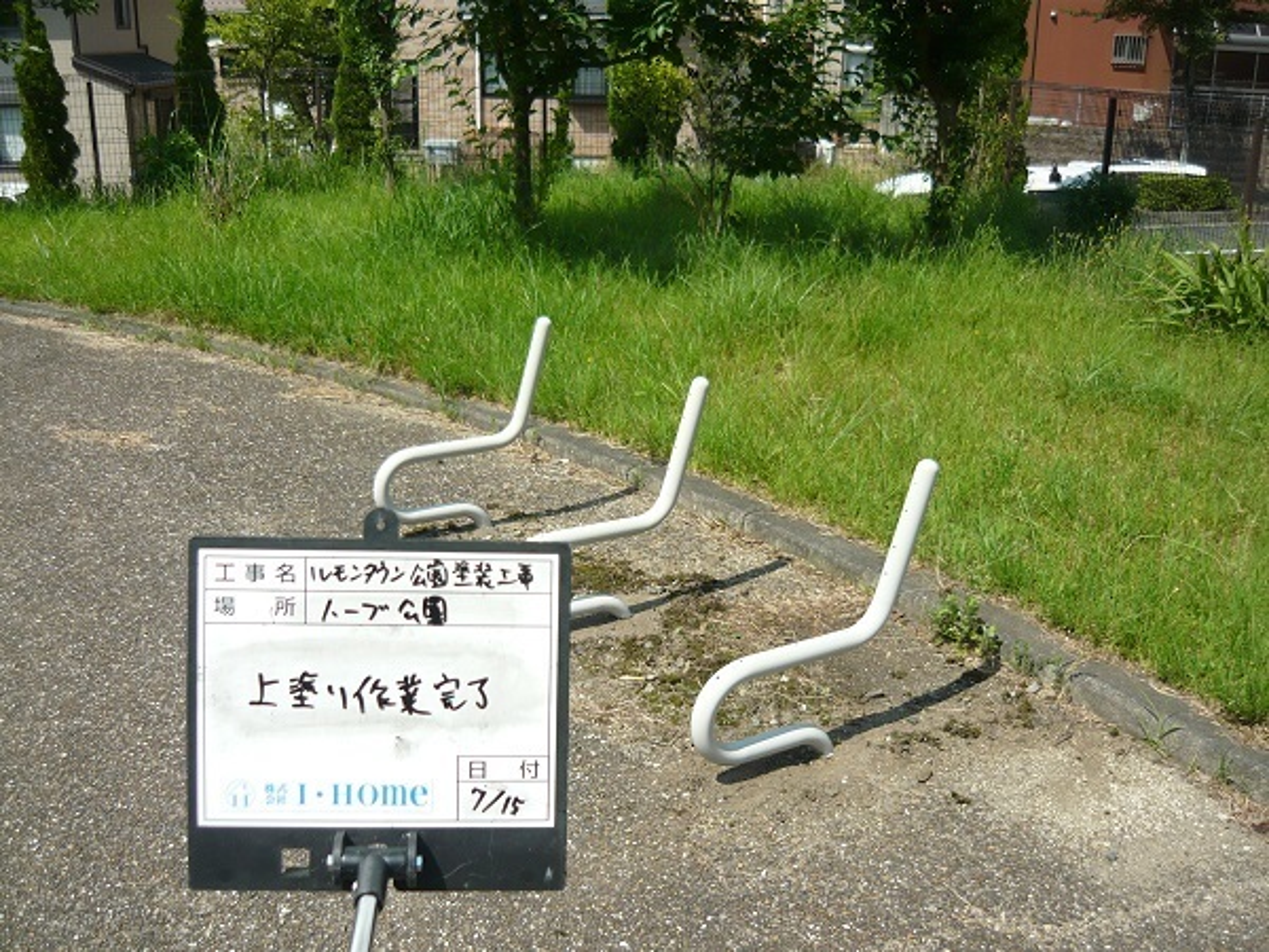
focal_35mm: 33
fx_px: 1210
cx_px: 634
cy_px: 476
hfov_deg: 55.4
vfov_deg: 42.9
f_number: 8
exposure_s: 1/200
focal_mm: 5.5
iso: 100
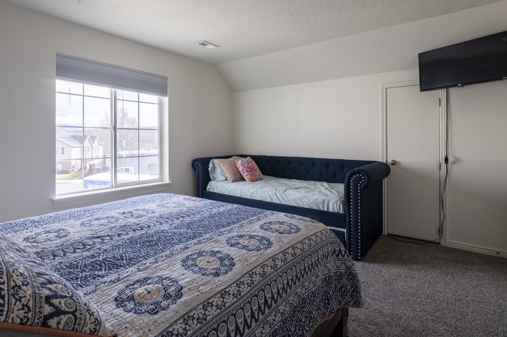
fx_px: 267
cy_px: 137
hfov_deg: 86.0
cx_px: 206
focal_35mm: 19
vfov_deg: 64.0
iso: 500
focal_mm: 10
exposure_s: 1/100
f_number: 8
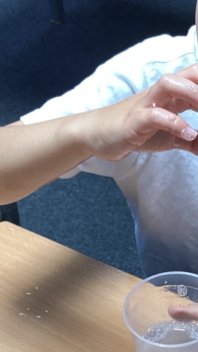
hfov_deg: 12.6
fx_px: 887
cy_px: 226
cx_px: 181
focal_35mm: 95
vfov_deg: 22.4
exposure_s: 1/50
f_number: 2.4
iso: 64
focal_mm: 3.3
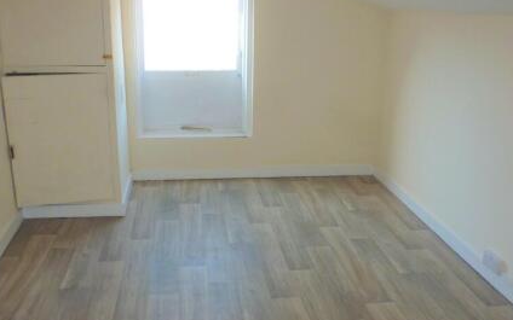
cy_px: 158
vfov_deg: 36.3
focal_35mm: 35
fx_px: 489
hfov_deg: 55.3
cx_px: 246
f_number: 3.3
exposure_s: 1/60
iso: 200
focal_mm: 4.3
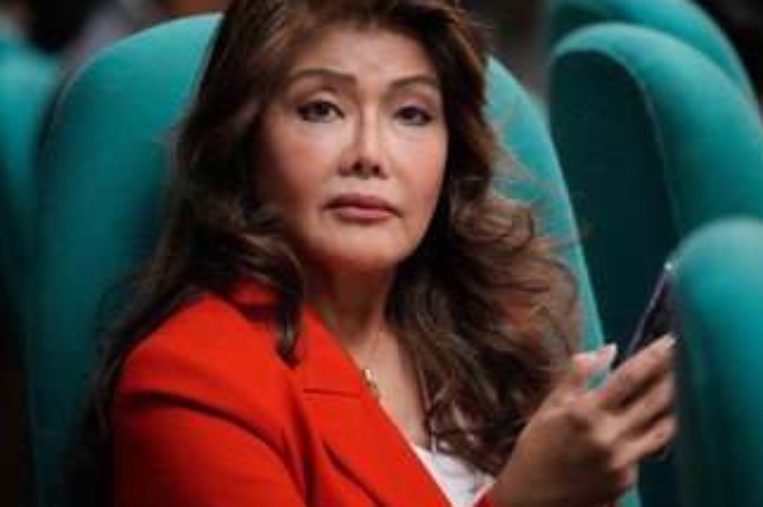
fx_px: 10523
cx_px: 398
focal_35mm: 497
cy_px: 230
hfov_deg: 4.2
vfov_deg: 2.8
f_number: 5.6
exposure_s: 1/320
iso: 10000
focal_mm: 400
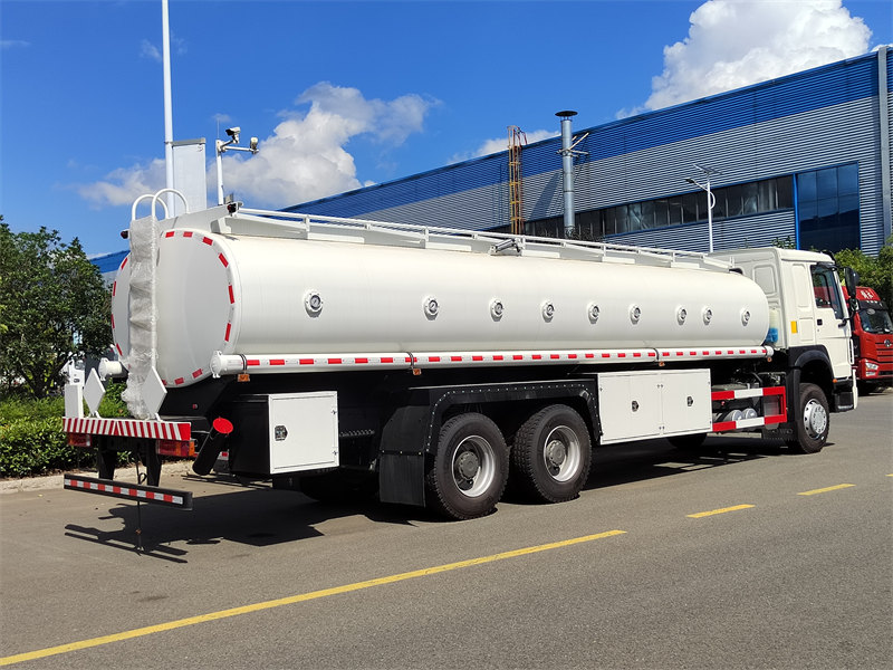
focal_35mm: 38
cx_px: 446
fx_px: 980
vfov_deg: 37.7
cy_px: 335
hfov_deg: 49.0
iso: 160
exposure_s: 1/2000
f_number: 1.9
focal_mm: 5.52
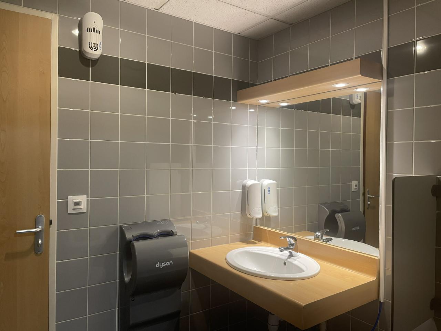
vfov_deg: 53.1
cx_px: 220
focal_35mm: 26
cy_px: 166
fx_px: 331
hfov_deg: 67.3
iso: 64
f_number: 1.6
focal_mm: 4.2
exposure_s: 1/50
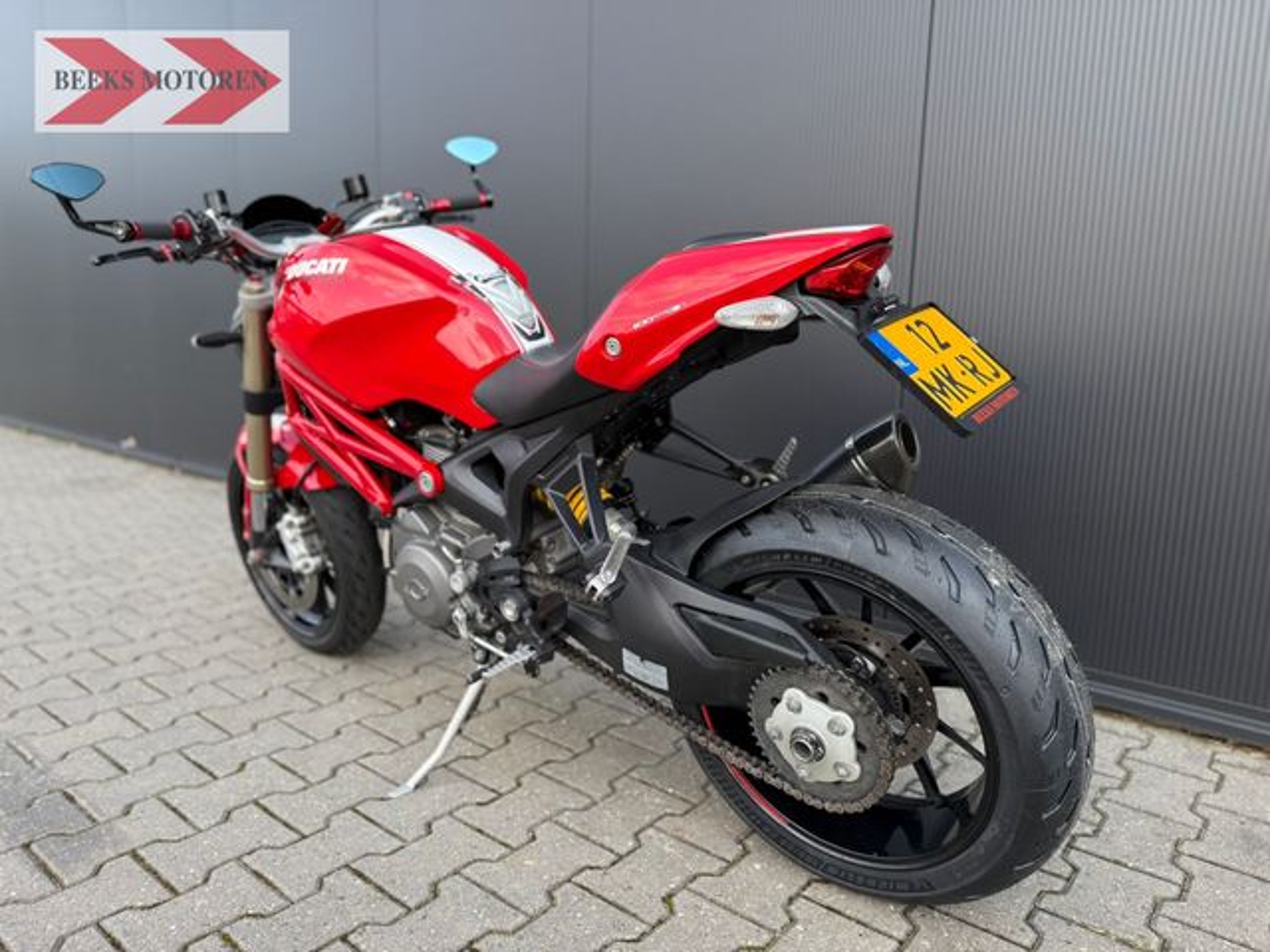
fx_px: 881
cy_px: 476
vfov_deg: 56.8
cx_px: 635
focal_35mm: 24
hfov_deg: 71.6
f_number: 1.78
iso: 100
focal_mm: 6.76
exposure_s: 1/695
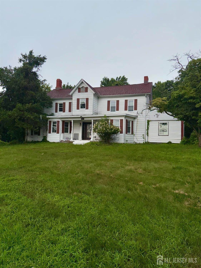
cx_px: 100
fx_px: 186
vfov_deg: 71.6
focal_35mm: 24
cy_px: 134
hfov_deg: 56.8
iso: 50
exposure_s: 1/643
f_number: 1.78
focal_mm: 6.76
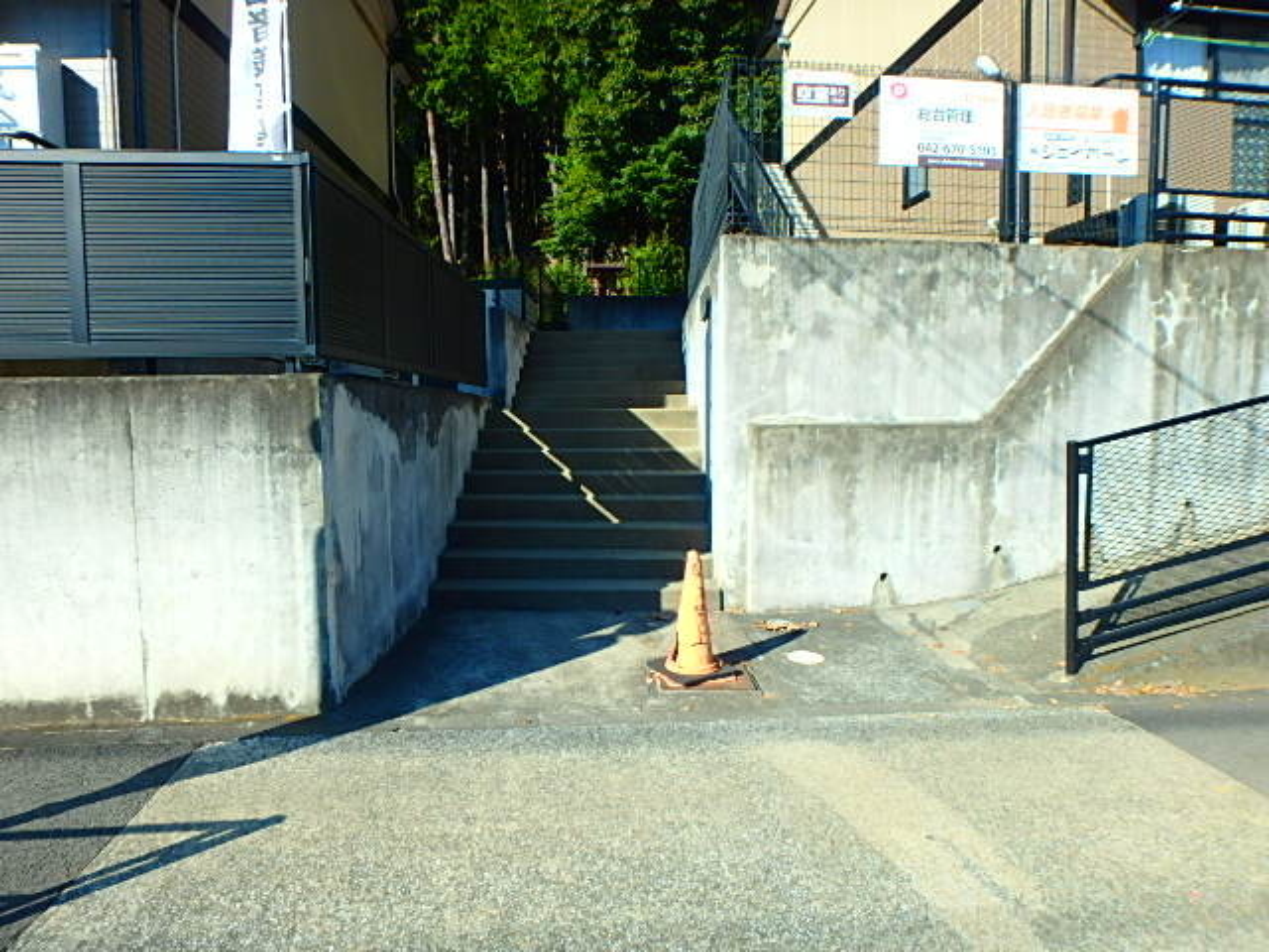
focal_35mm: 21
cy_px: 476
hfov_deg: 79.0
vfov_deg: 63.4
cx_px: 634
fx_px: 770
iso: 125
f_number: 3.5
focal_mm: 3.7
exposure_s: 1/640
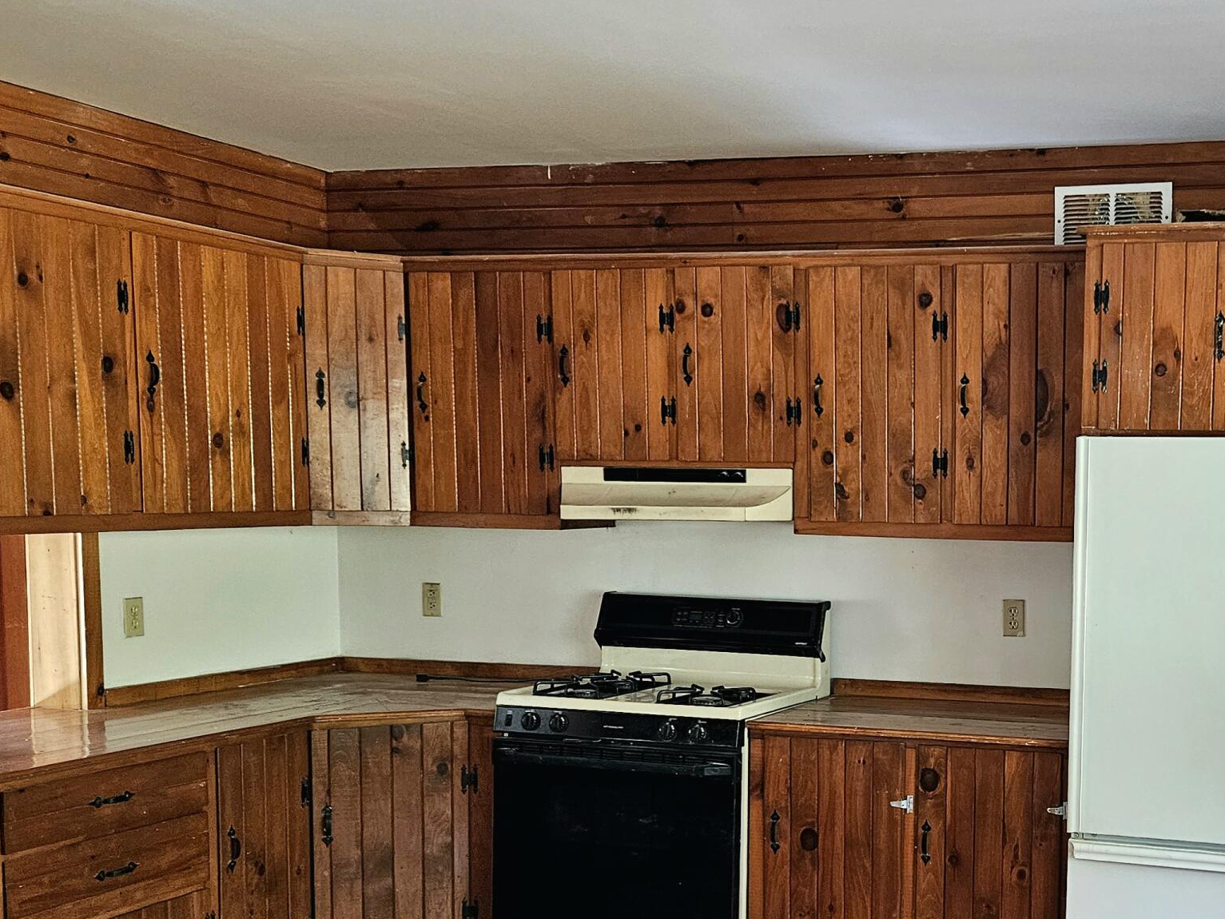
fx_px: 1593
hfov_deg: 39.4
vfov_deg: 31.8
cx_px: 1076
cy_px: 647
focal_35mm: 45
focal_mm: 5.4
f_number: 1.8
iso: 500
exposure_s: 1/120
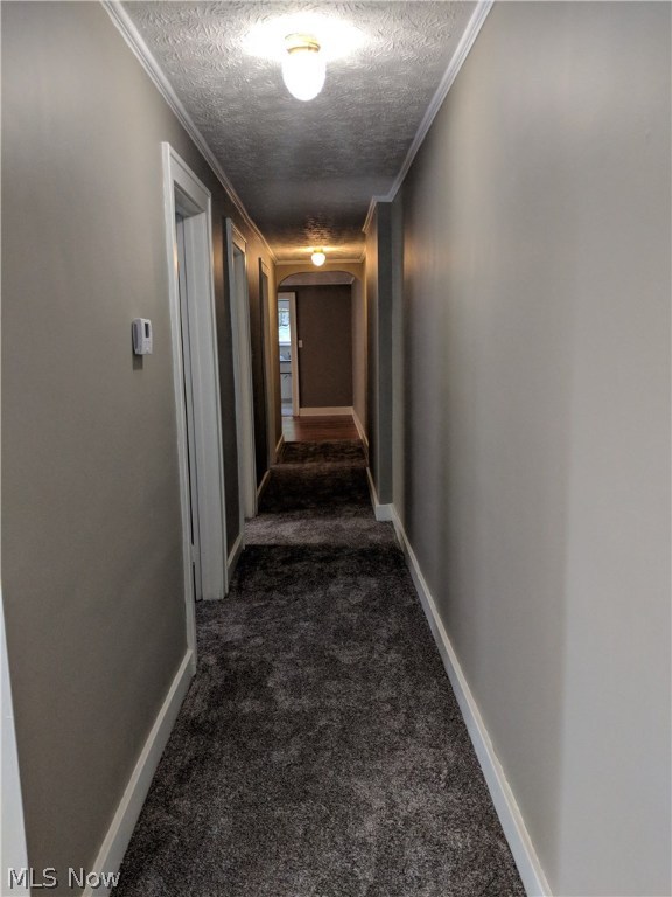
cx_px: 336
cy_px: 448
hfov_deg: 51.4
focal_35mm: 27
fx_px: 699
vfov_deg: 65.3
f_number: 1.8
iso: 256
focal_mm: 4.44
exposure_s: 1/120
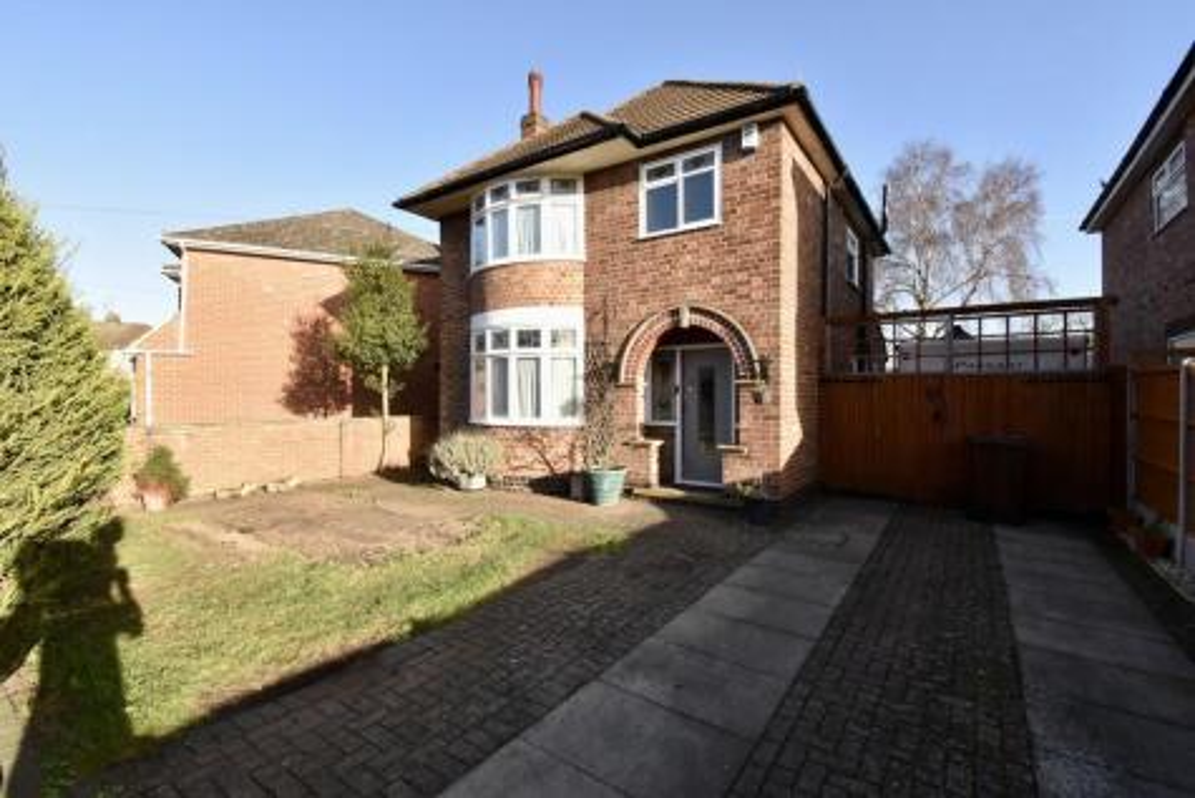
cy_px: 399
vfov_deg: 77.4
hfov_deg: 100.4
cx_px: 598
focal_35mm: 15
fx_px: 498
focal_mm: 10
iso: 800
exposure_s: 1/200
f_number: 16
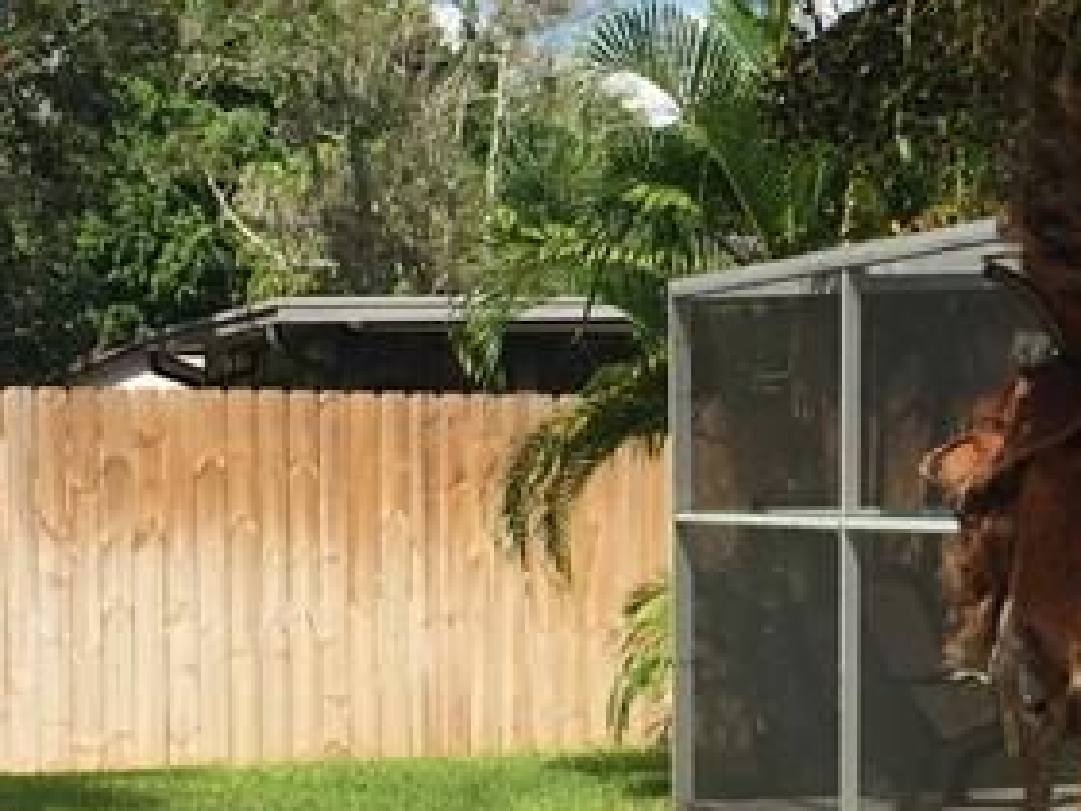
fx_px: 3310
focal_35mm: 106
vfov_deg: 14.0
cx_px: 880
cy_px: 510
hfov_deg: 18.4
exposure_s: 1/1721
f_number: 2.2
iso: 32
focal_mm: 4.15
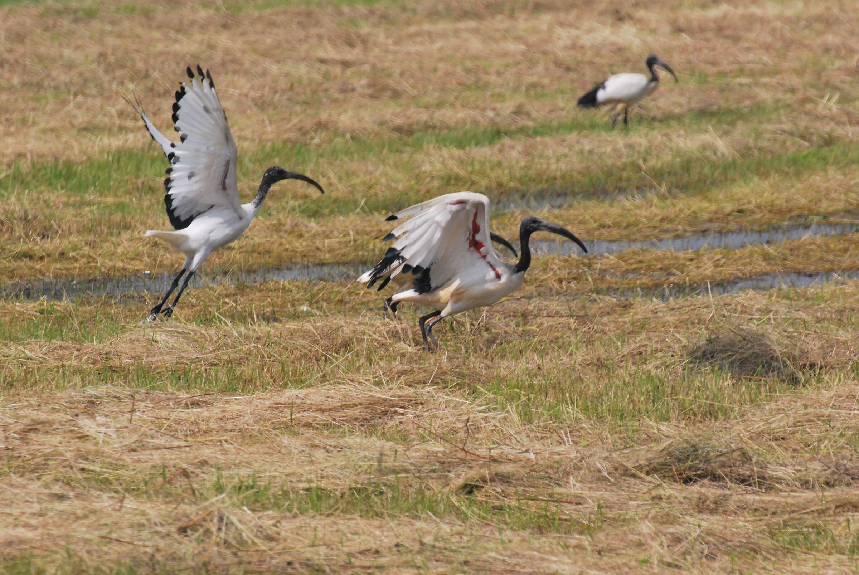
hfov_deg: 4.6
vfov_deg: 3.1
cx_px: 430
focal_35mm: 450
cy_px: 288
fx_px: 10751
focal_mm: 300
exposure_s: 1/4000
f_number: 9
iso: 800
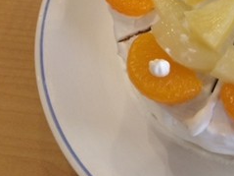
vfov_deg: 21.2
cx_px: 258
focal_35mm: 69
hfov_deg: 26.0
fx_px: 466
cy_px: 50
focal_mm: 4.12
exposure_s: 1/30
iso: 64
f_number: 2.2
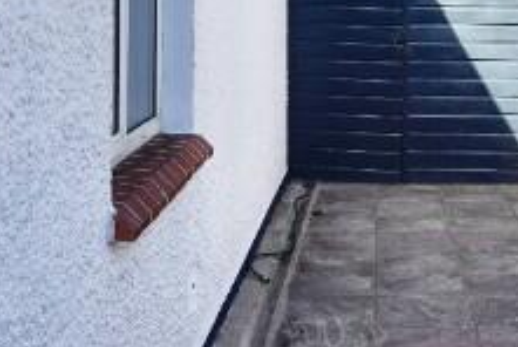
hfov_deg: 26.5
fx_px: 1099
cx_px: 309
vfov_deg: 17.6
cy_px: 27
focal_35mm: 76
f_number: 4.5
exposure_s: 1/800
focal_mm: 11
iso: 100
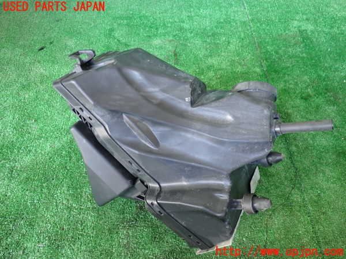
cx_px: 173
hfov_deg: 60.0
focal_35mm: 30
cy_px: 130
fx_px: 300
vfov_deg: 46.8
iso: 200
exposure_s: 1/30
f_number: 2.3
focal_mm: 5.4
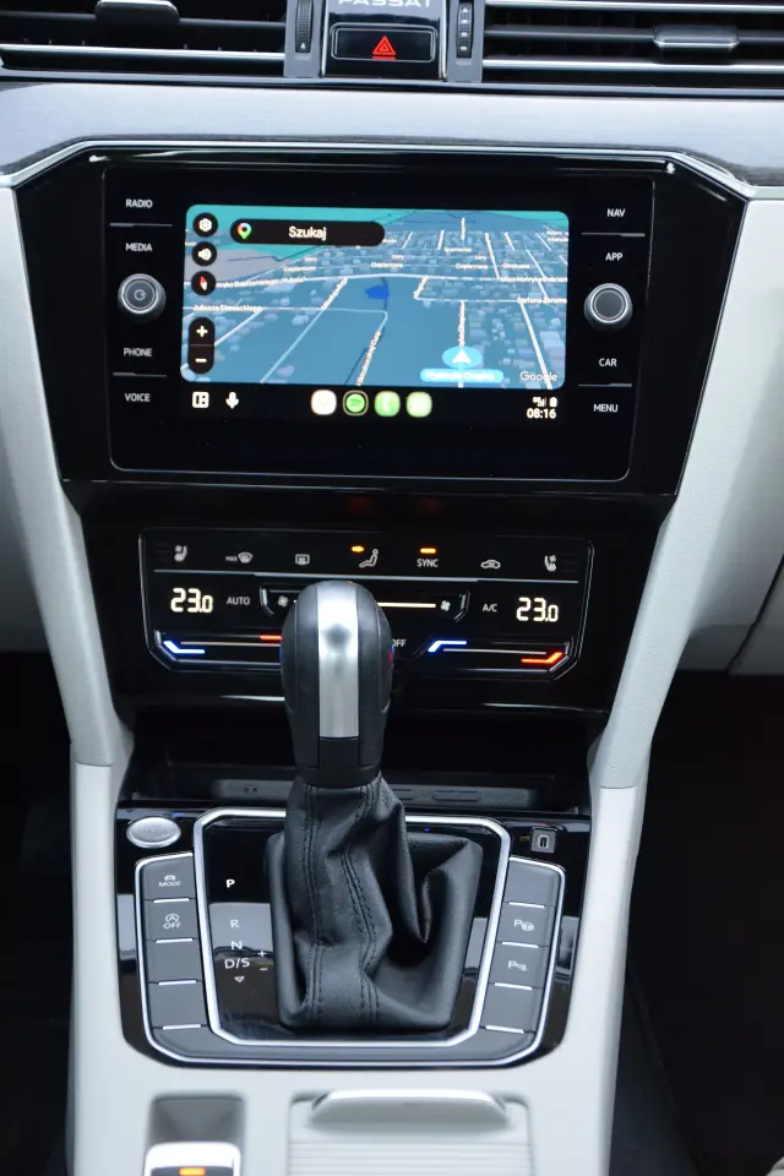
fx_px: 3038
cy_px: 588
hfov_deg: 14.7
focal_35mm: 93
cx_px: 392
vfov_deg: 21.9
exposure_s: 1/100
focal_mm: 62
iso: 1400
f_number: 5
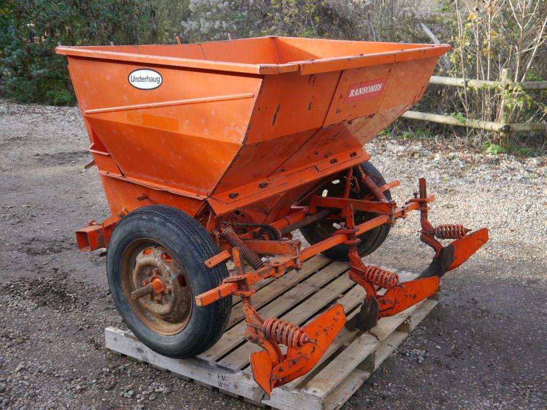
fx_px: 664
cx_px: 274
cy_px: 205
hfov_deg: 44.8
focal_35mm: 42
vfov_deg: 34.3
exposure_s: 1/100
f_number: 4.5
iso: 160
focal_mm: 21
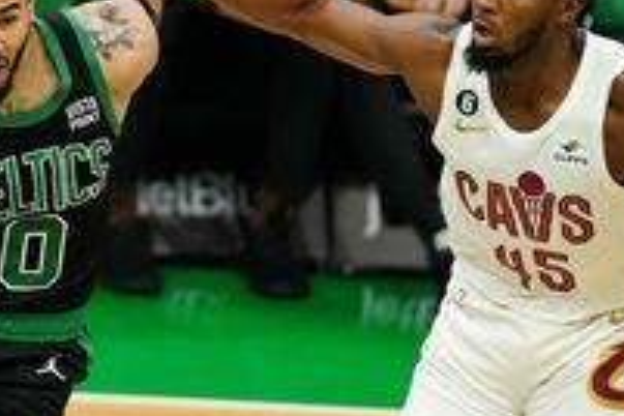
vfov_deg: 1.7
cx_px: 140
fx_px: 13831
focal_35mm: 798
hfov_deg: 2.6
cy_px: 180
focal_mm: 400
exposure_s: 1/1600
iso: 3200
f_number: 2.8
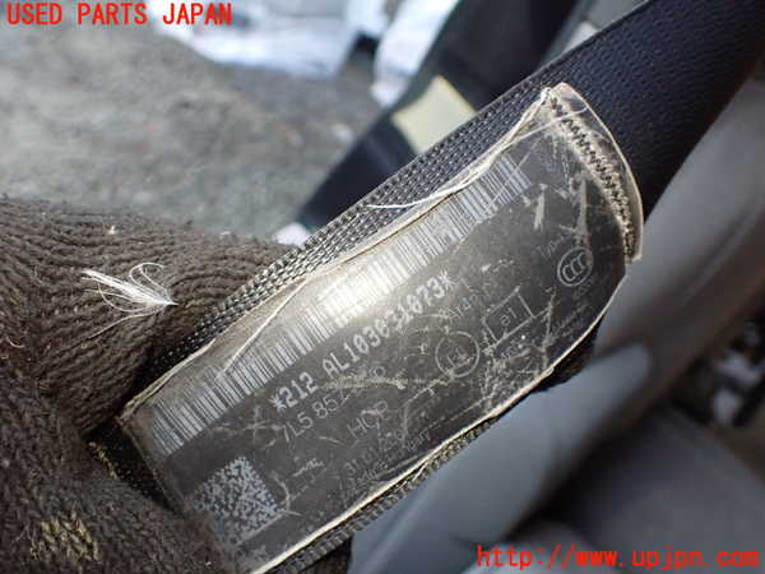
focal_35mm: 30
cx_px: 382
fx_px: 663
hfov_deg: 60.0
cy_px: 287
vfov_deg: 46.8
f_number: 2.3
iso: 800
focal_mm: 5.4
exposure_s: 1/100
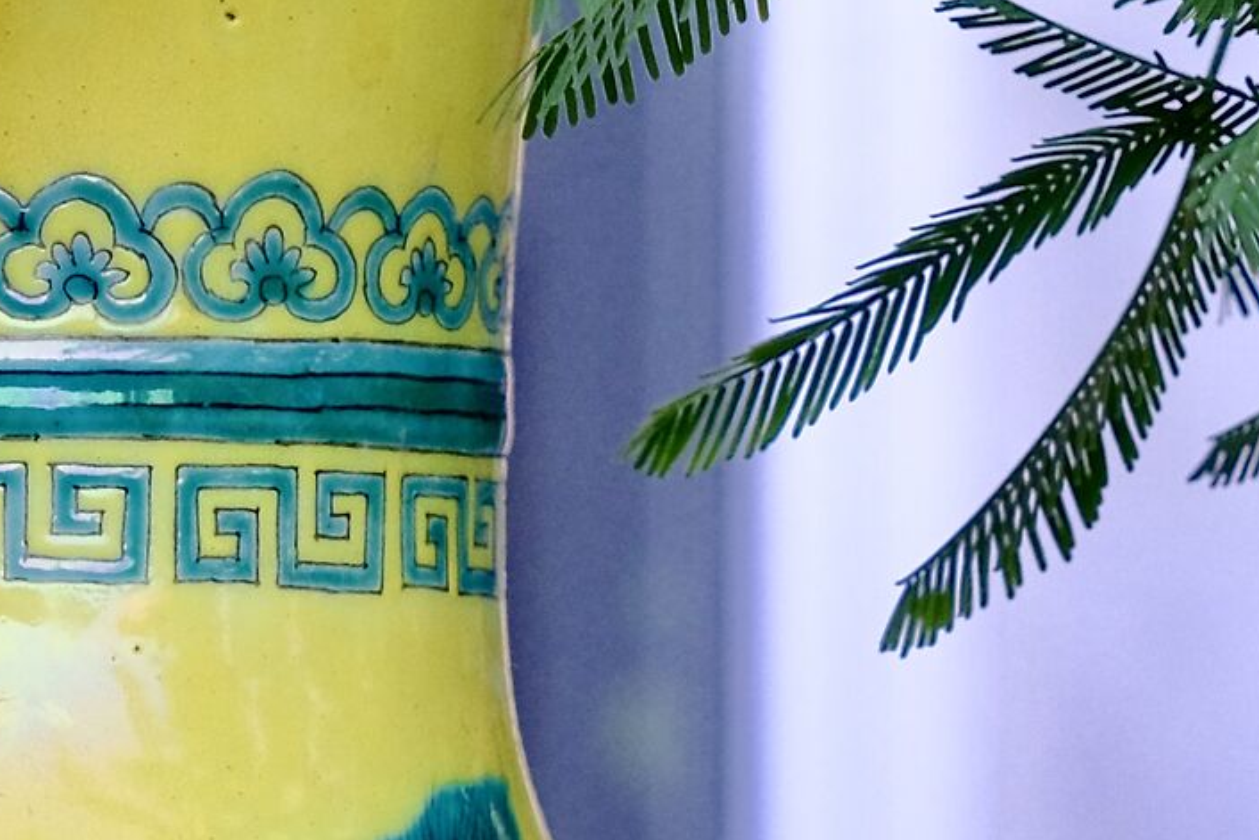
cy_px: 471
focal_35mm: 299
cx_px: 1029
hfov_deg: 6.9
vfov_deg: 4.6
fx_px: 10458
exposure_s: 1/25
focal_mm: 58.6
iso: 800
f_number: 8
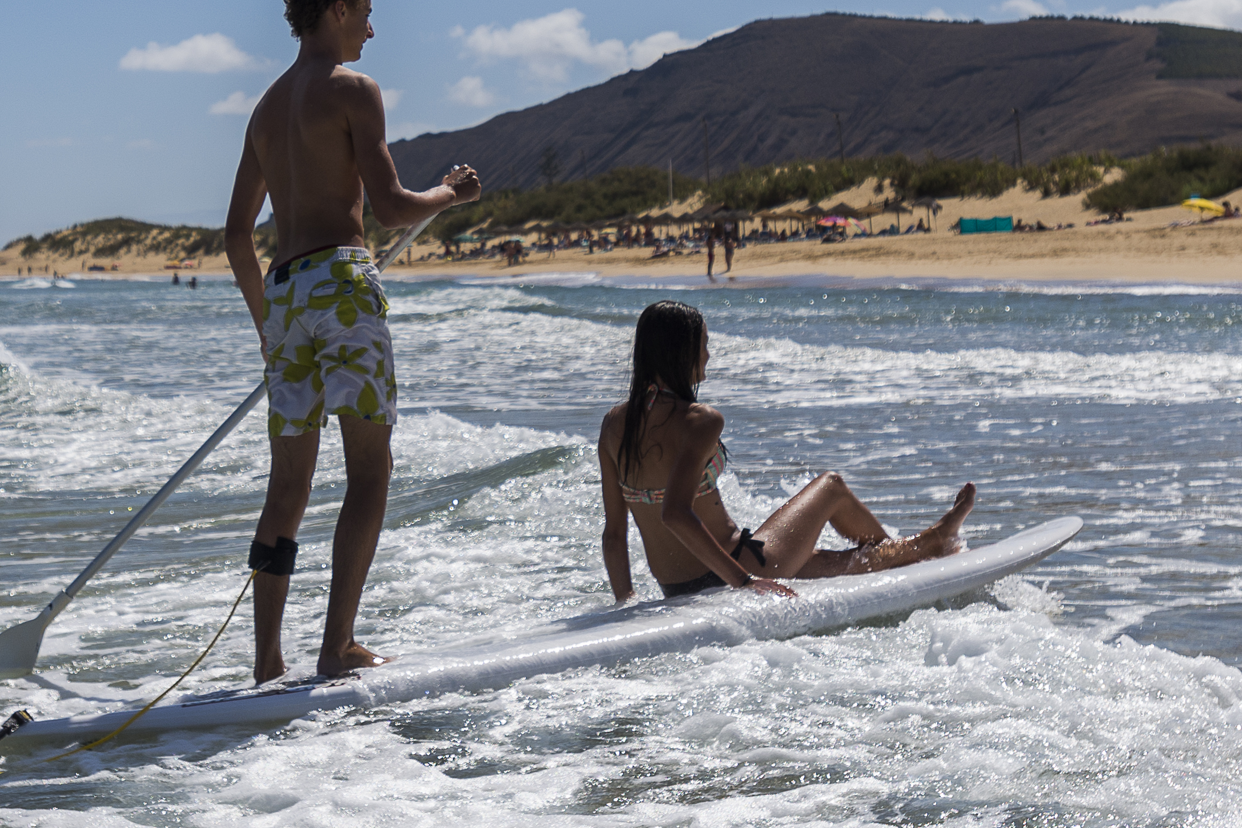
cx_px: 416
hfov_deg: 24.4
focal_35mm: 83
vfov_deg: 16.1
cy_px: -14
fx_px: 2863
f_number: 4.5
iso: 200
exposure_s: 1/4000
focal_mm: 32
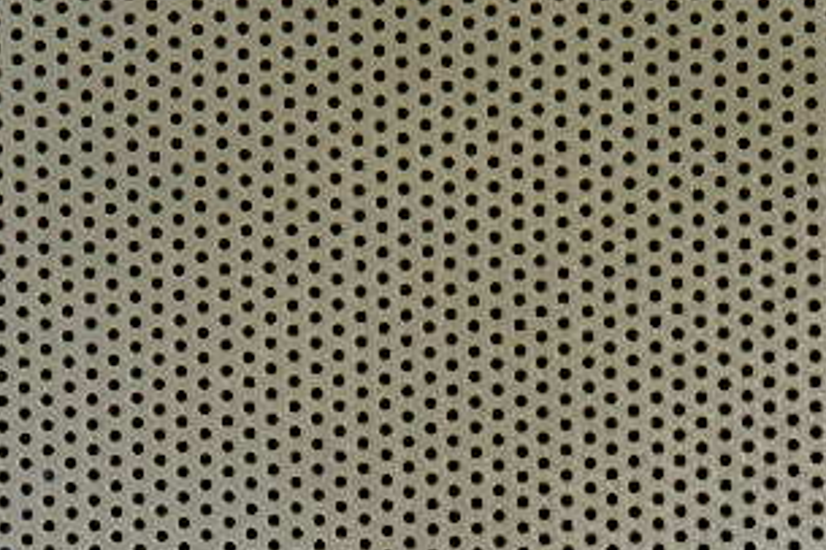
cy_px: 997
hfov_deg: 10.0
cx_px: 1273
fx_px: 4563
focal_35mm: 199
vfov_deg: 6.7
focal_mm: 10.2
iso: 400
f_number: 3.8
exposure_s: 1/30
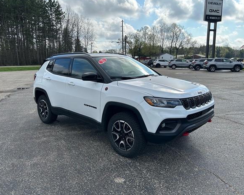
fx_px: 202
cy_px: 95
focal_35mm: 28
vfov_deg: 51.5
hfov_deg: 62.2
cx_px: 118
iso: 50
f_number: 1.5
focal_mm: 5.7
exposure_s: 1/3571
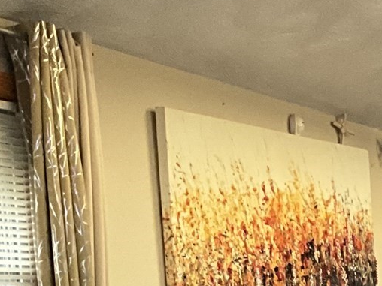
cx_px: 766
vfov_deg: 11.6
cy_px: 541
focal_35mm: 117
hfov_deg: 14.1
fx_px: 1291
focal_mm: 3
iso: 320
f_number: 1.8
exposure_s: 1/41
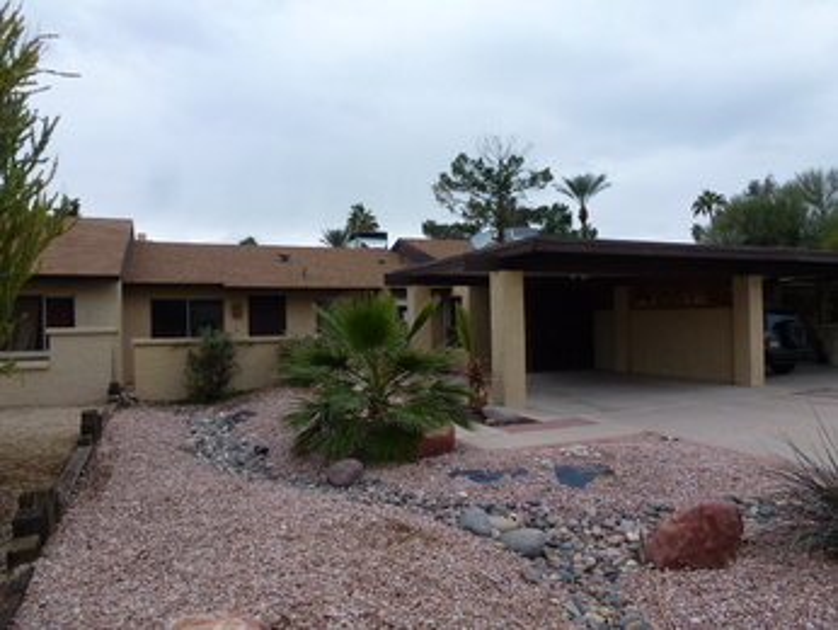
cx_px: 419
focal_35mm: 24
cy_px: 315
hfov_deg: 71.6
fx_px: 581
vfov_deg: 56.9
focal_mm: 4.3
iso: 100
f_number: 4
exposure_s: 1/400
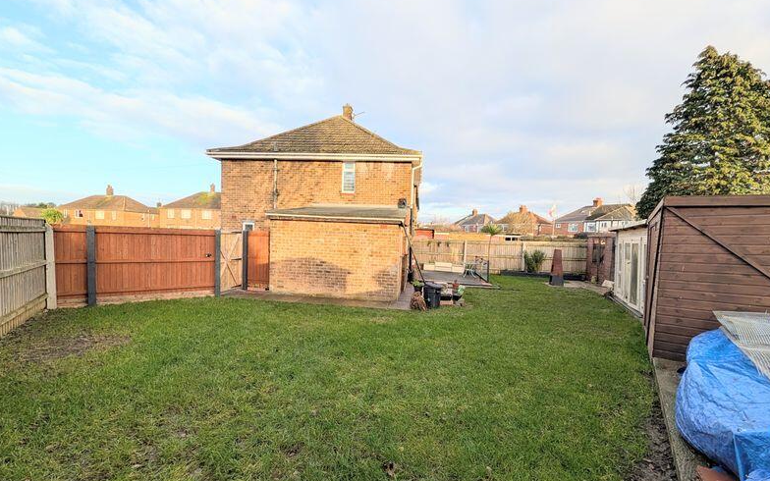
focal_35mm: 13
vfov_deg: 82.8
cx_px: 387
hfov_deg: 109.4
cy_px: 249
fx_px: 273
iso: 49
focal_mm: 2.02
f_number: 1.7
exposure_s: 1/944
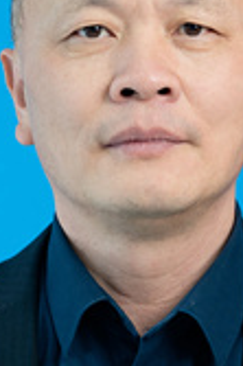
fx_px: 1907
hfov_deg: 7.3
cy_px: 175
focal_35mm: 188
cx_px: 130
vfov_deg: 10.9
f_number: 5.6
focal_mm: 51
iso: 400
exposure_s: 1/60
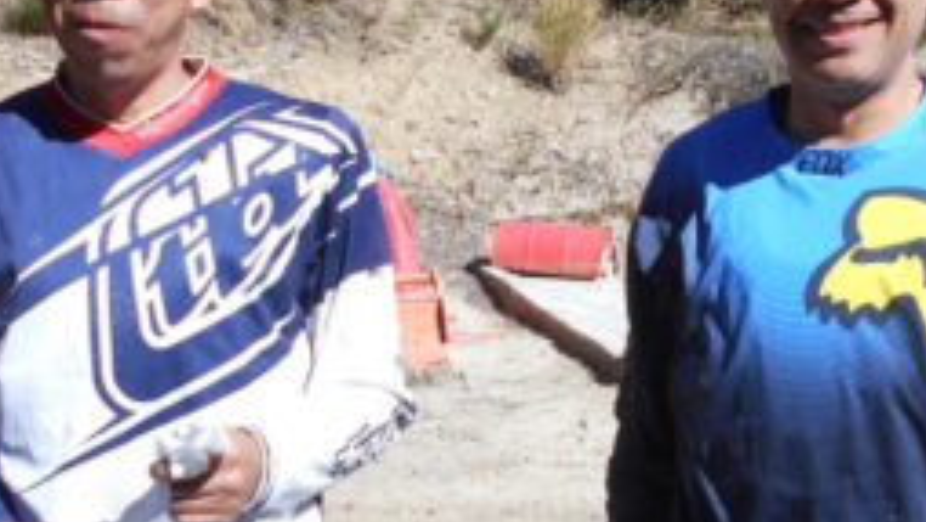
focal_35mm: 58
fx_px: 1424
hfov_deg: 36.0
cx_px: 514
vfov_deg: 20.7
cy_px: 219
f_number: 3.2
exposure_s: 1/640
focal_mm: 4.6
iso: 80
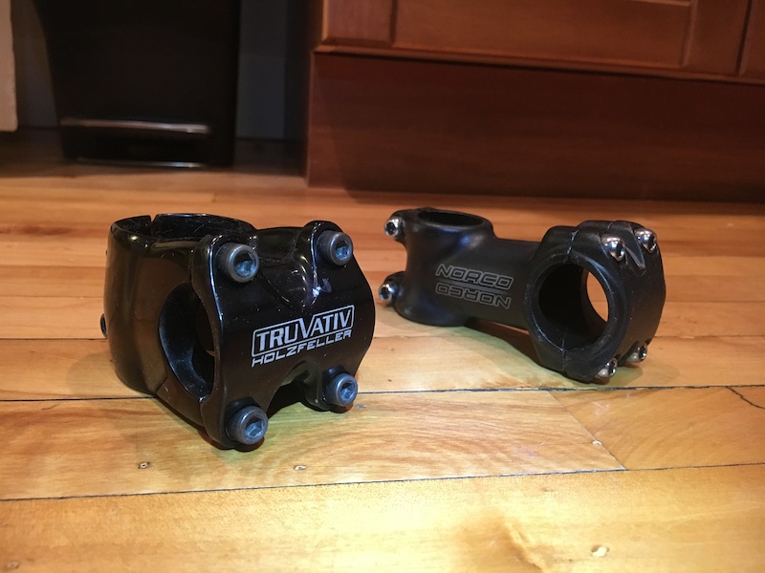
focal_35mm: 29
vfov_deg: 48.2
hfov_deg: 61.7
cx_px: 382
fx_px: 641
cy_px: 286
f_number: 2.2
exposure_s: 1/30
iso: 160
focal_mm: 4.15
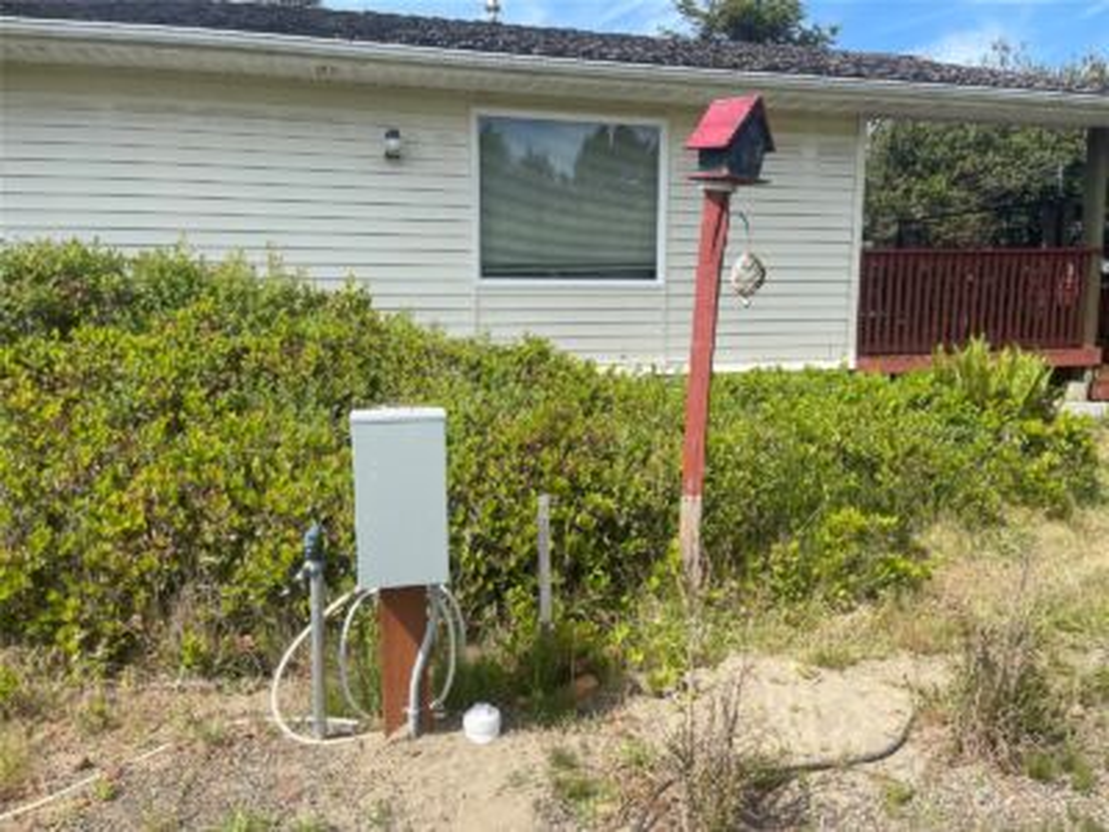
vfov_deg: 53.1
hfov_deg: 67.3
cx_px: 554
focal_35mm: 26
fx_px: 833
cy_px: 416
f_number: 1.6
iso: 32
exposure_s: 1/2203
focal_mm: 5.1
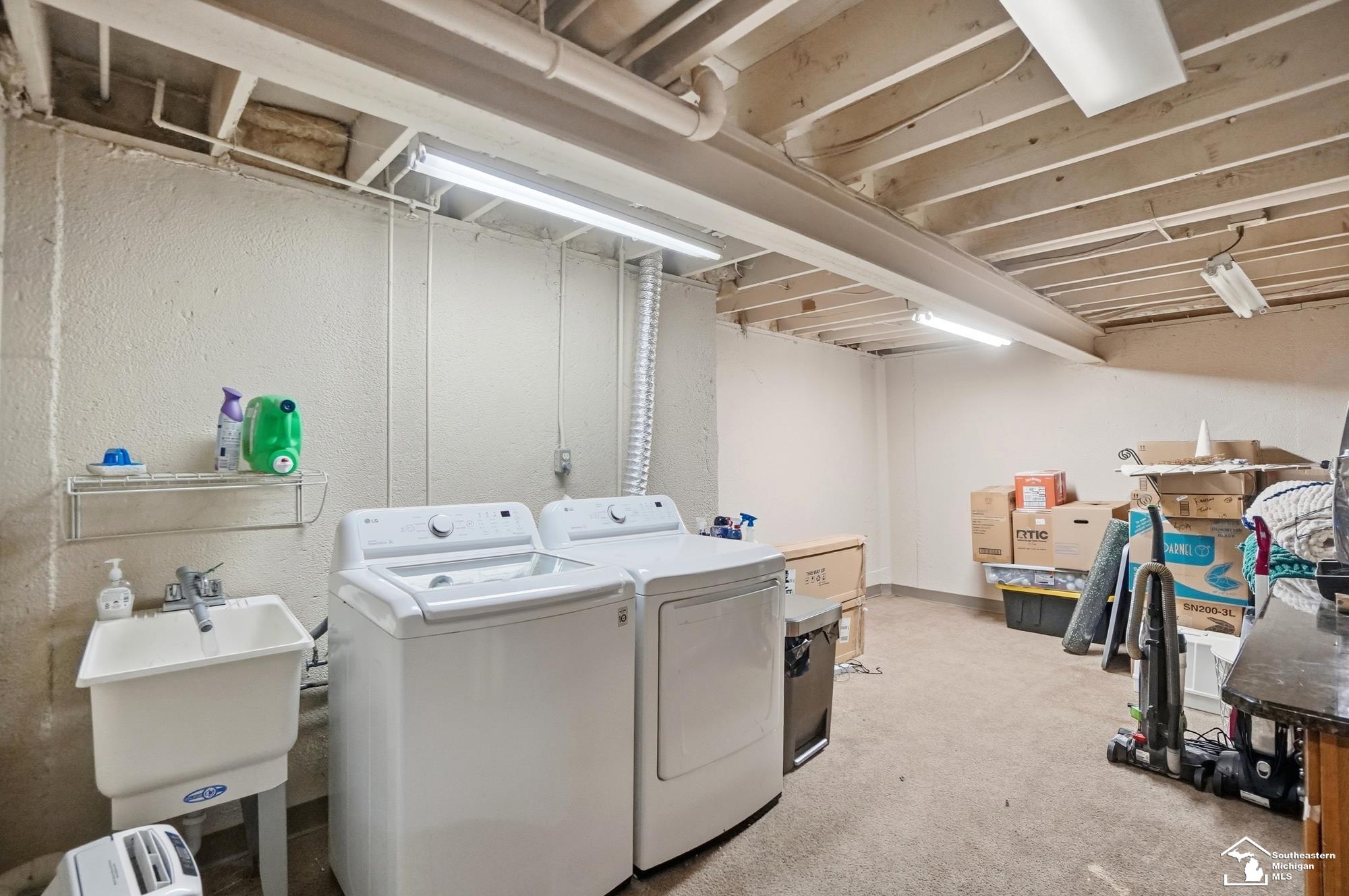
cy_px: 448
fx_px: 561
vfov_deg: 77.2
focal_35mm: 15
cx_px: 674
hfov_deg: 100.4
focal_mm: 10
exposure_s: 1/80
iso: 100
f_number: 4
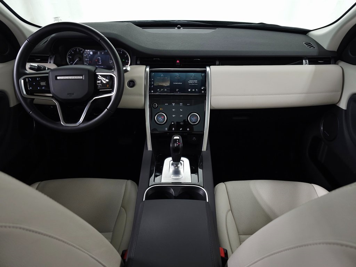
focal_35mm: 23
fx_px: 237
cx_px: 178
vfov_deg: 58.9
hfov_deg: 73.9
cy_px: 134
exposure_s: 1/60
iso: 100
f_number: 1.7
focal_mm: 6.3
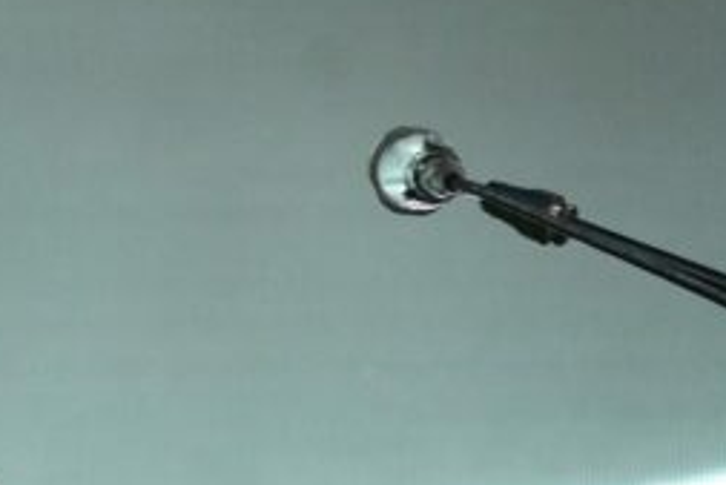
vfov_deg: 1.6
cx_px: -158
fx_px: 17655
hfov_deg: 2.4
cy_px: 511
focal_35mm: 875
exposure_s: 1/320
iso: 640
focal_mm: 192
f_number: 6.3
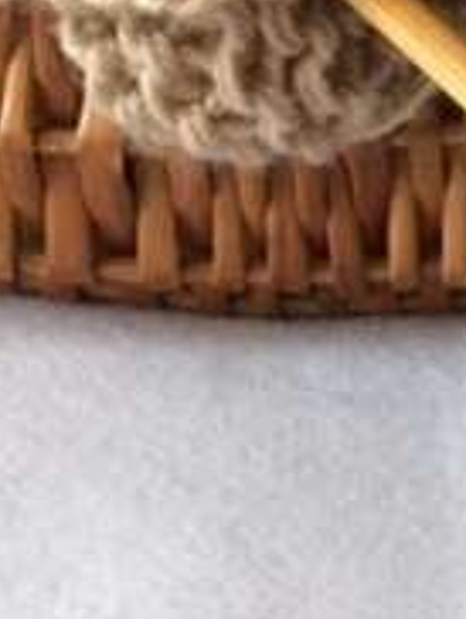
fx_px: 2006
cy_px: -184
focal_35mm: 112
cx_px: 294
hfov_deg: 13.2
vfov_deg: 16.6
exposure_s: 1/25
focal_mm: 3.3
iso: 80
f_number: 2.4
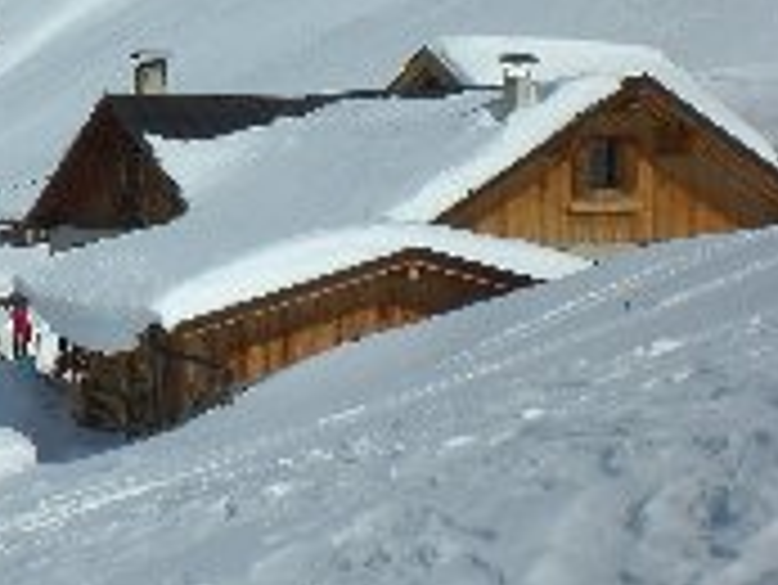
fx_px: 1979
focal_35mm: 88
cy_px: 194
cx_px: -67
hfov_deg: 21.2
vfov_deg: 16.8
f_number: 4.4
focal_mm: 6.3
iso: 50
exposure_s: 1/2000
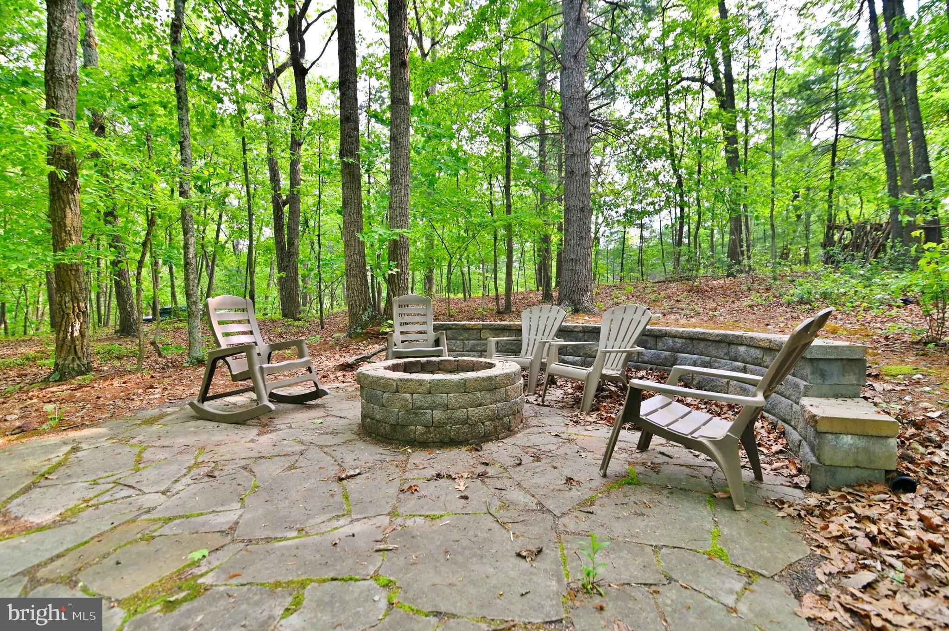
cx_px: 474
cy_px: 316
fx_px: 421
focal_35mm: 16
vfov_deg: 73.7
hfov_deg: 96.8
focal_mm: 16
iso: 360
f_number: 4
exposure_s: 1/250
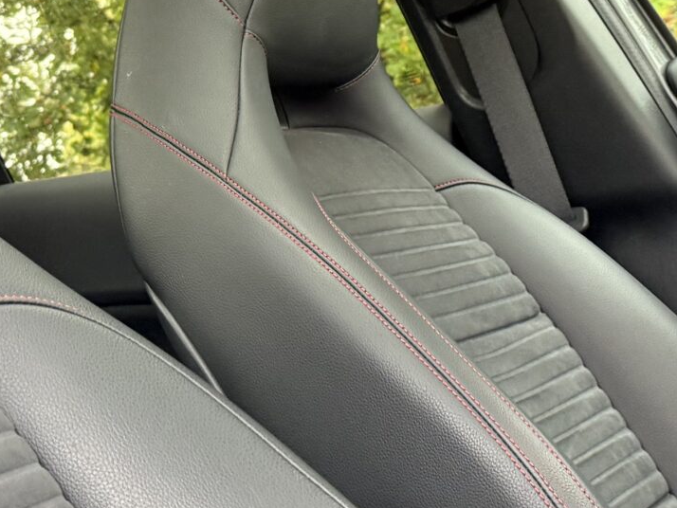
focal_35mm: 86
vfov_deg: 16.5
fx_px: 1683
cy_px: -103
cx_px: 314
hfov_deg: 22.7
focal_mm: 6.76
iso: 320
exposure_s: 1/60
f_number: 1.78
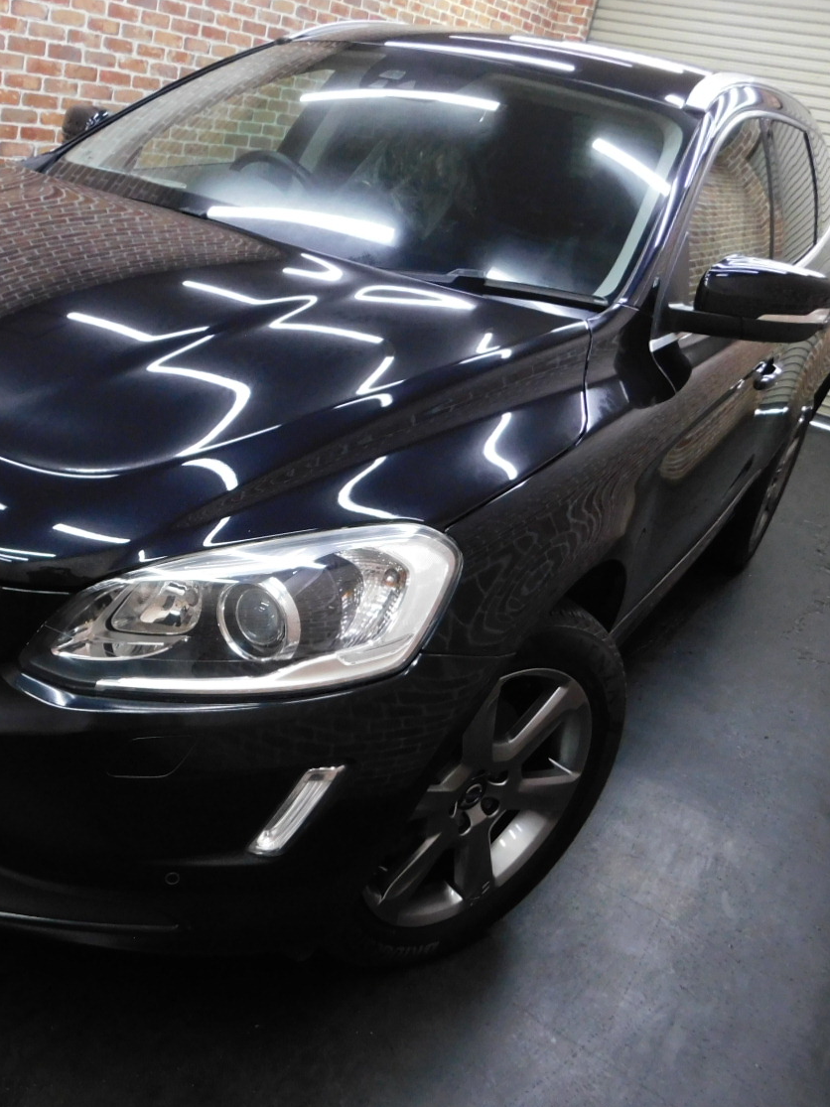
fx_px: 1055
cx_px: 227
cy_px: 539
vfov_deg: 55.4
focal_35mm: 33
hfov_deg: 41.9
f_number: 3
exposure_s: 1/30
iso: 360
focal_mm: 4
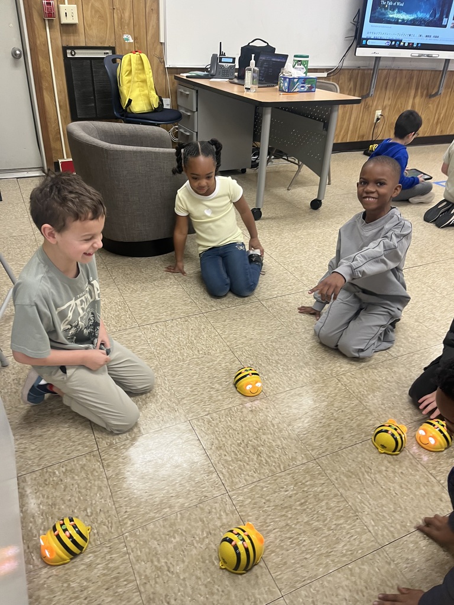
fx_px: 455
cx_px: 227
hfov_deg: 53.1
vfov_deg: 67.3
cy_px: 302
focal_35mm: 26
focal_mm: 5.1
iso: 100
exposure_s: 1/60
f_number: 1.6
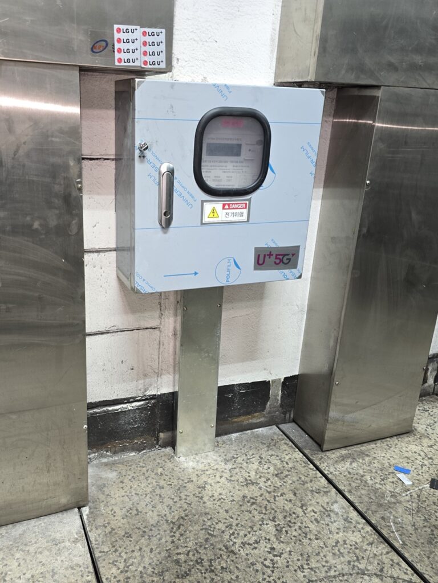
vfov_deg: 73.9
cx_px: 219
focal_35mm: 23
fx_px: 388
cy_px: 292
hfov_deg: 58.9
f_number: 1.7
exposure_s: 1/17.2
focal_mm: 6.3
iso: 160
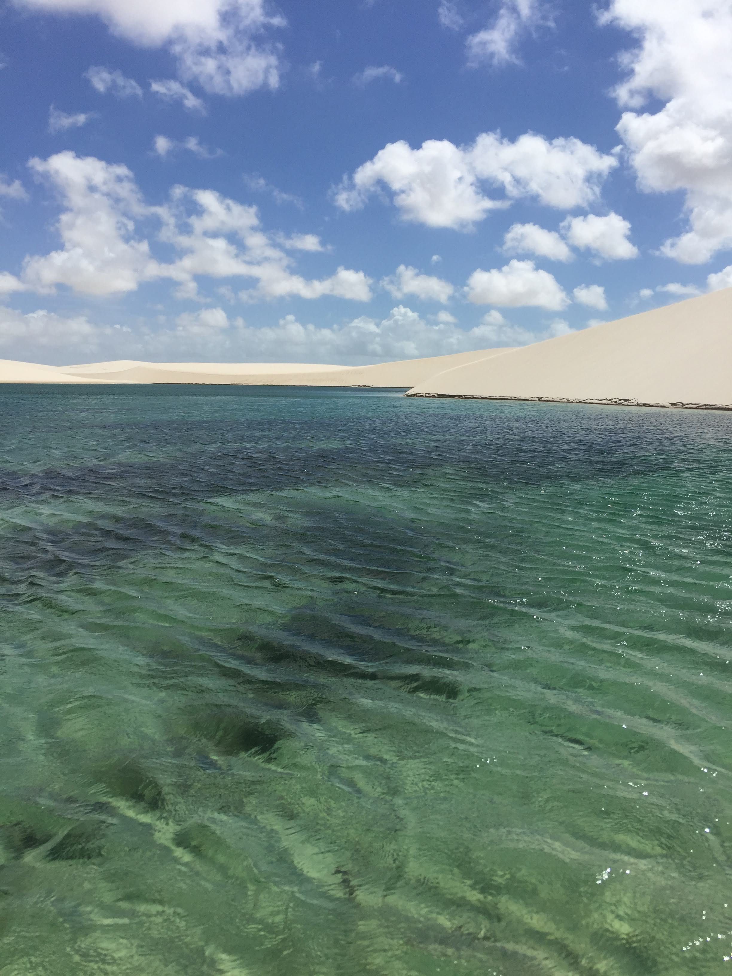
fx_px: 818
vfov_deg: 61.7
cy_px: 488
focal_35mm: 29
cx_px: 366
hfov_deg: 48.2
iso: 32
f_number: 2.2
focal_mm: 4.15
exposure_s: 1/5650
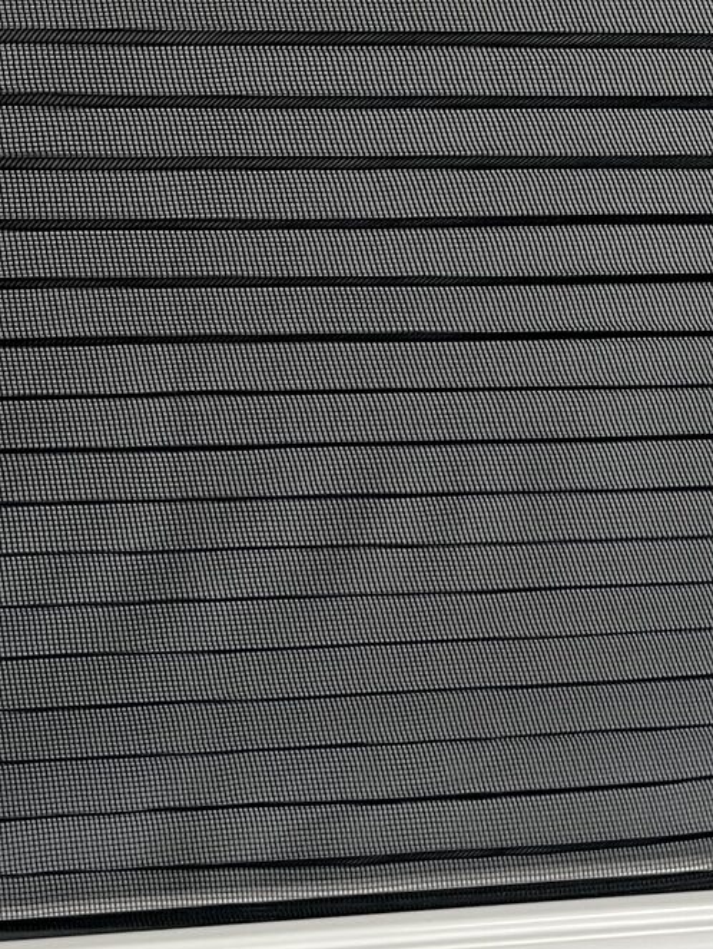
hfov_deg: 17.9
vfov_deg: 24.2
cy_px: 157
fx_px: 2168
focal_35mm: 79
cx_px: -109
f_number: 1.6
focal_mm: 5.1
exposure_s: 1/50
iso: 80
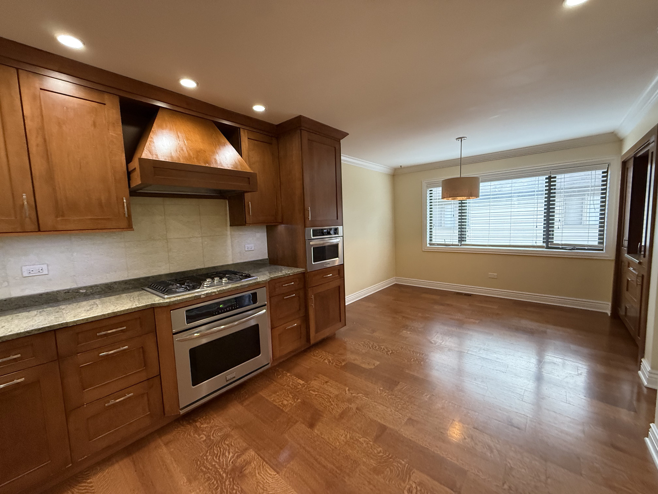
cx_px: 329
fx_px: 266
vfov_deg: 85.7
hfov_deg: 102.1
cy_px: 247
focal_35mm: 14
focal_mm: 2.22
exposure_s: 1/120
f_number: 2.2
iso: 500
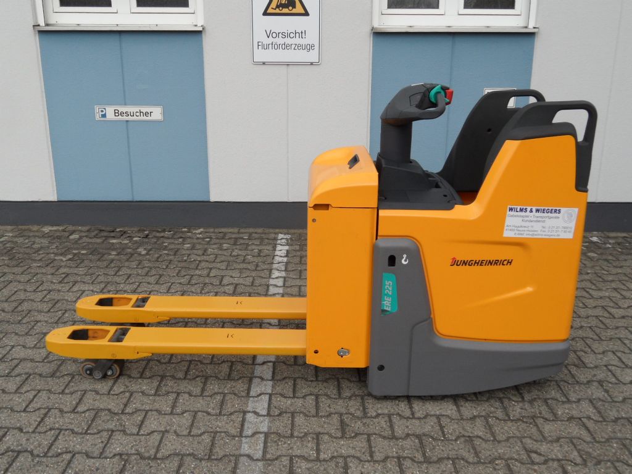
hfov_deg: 56.8
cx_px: 316
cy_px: 237
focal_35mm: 32
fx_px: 584
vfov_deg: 44.2
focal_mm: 5.3
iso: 80
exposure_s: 1/350
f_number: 3.4
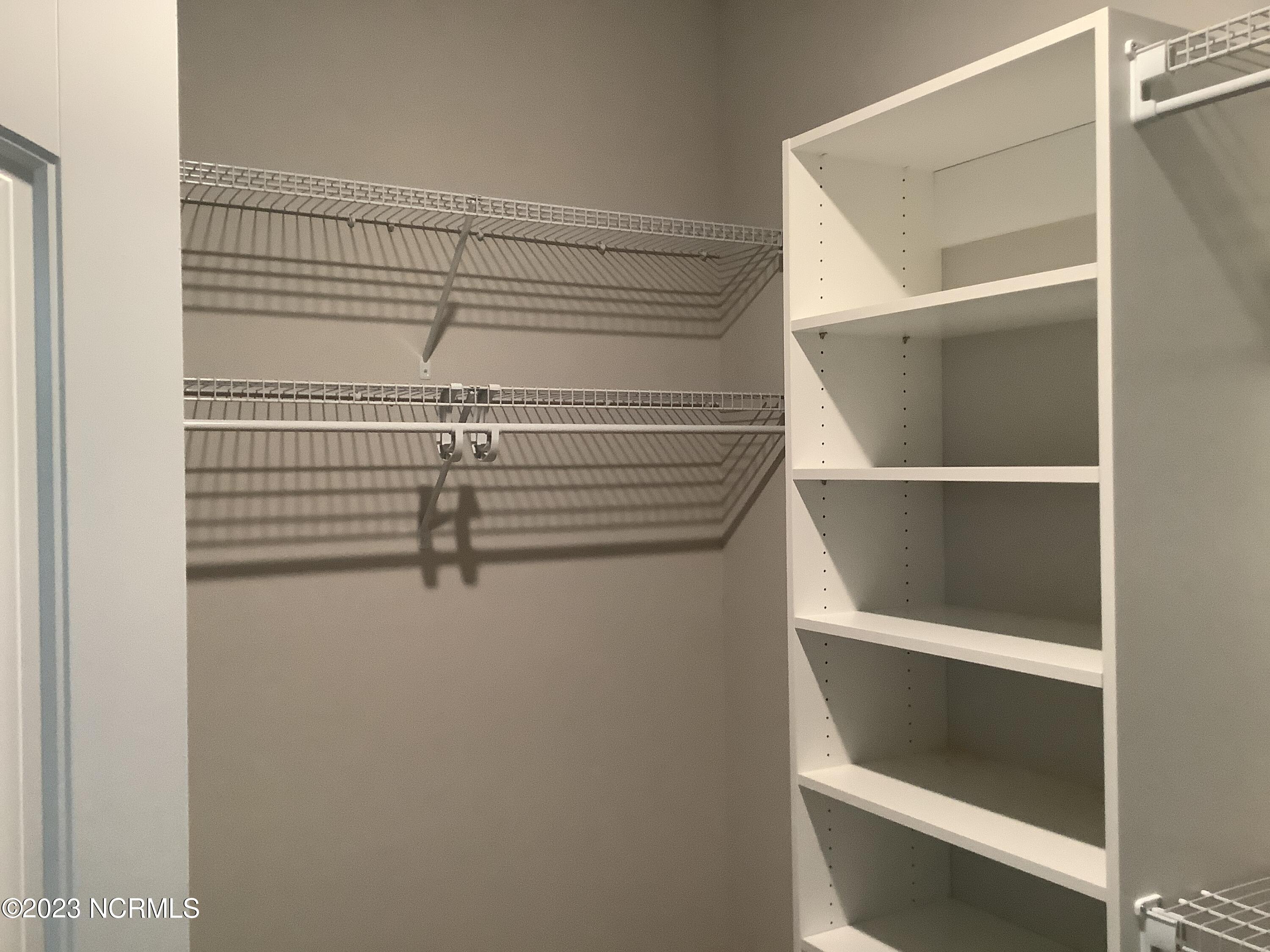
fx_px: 1137
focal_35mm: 31
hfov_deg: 58.4
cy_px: 476
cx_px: 635
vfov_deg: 45.4
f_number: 2.4
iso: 250
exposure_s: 1/50
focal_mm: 3.3
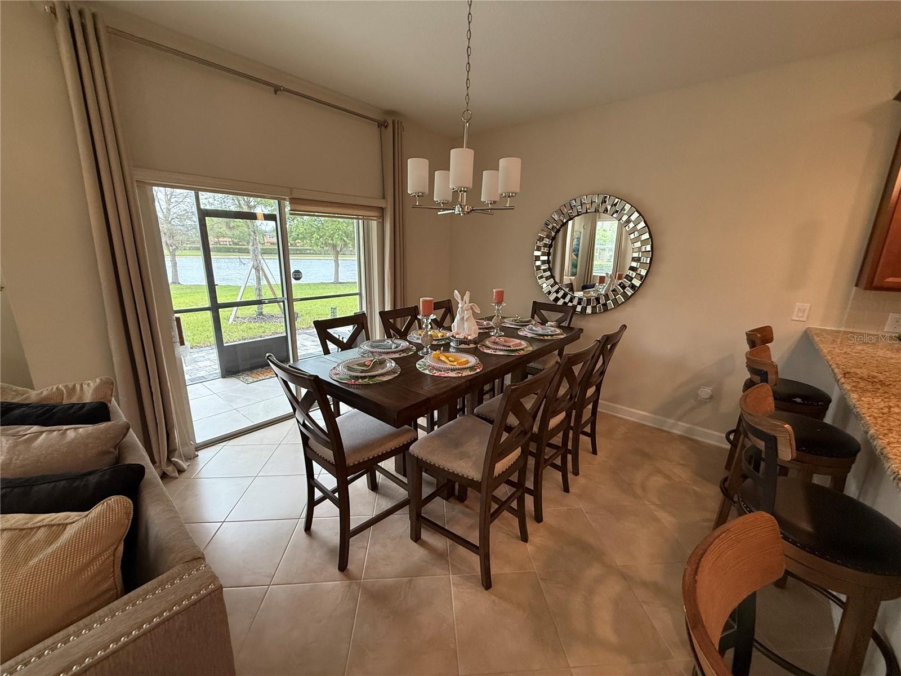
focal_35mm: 14
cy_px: 338
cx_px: 450
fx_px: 364
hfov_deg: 102.1
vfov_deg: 85.7
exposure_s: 1/120
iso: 320
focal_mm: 2.22
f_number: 2.2
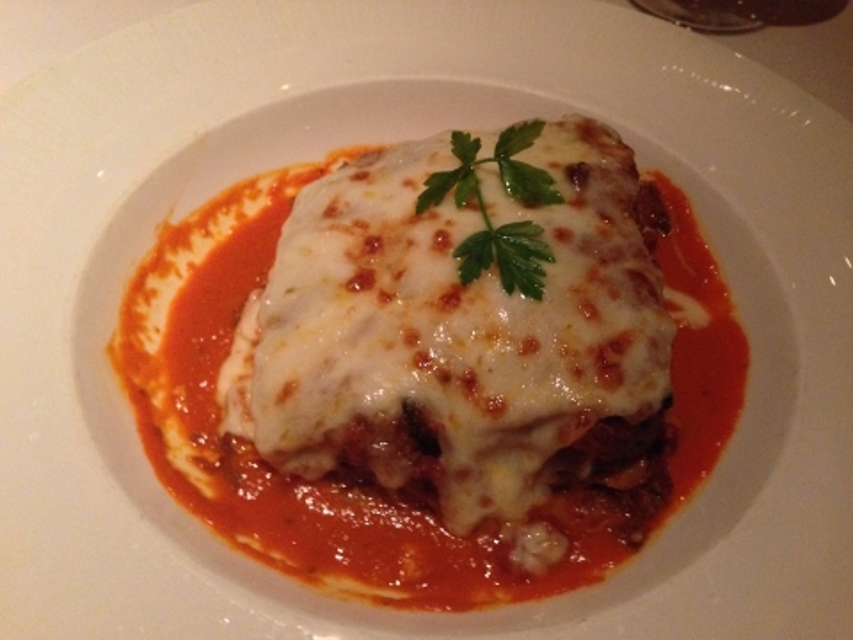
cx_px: 426
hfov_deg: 55.4
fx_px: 813
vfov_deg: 42.9
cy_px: 320
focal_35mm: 33
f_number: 2.4
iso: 500
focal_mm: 4.12
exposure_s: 1/15
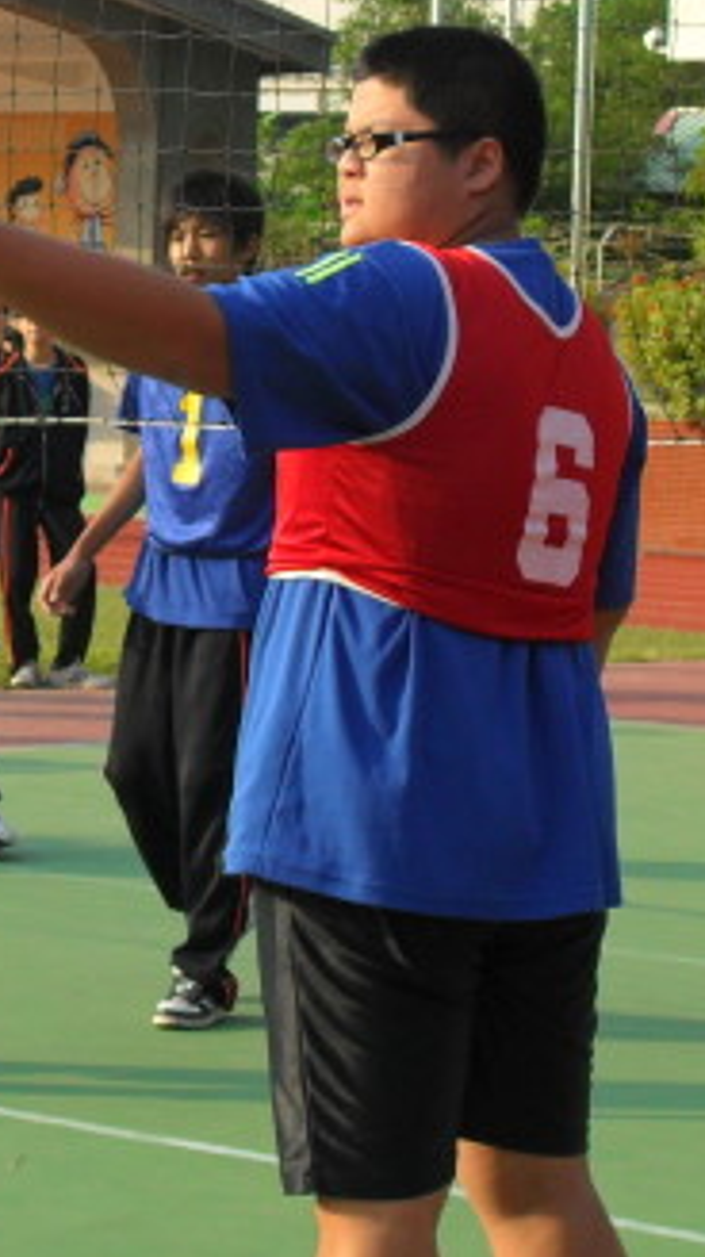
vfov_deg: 14.4
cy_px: 663
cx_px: 188
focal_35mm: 149
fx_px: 4962
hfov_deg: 8.1
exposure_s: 1/500
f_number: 4
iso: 100
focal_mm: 12.3
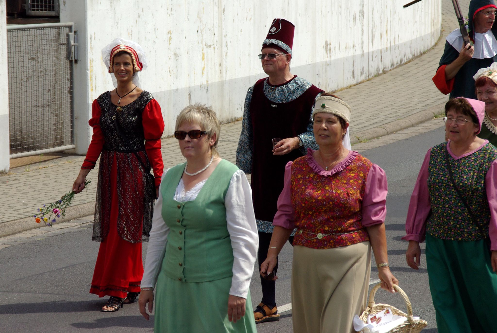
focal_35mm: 165
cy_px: 166
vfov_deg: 8.3
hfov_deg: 12.4
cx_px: 248
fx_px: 2280
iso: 400
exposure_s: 1/750
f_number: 8
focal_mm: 110
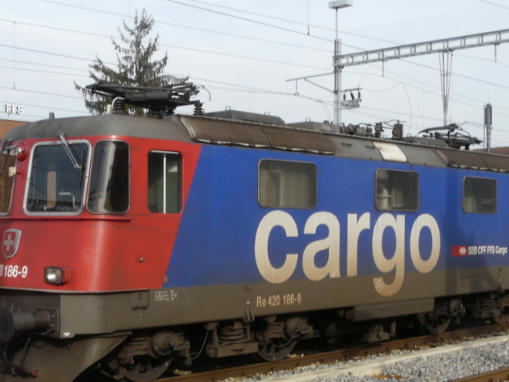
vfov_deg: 24.8
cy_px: 238
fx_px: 868
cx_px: 249
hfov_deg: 32.7
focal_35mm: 59
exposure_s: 1/200
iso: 100
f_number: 5.6
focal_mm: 6.4
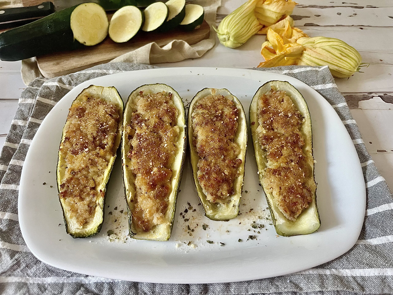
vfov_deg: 53.1
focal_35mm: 26
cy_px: 148
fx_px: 295
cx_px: 196
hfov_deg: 67.3
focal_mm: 5.1
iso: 320
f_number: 1.6
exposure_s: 1/60
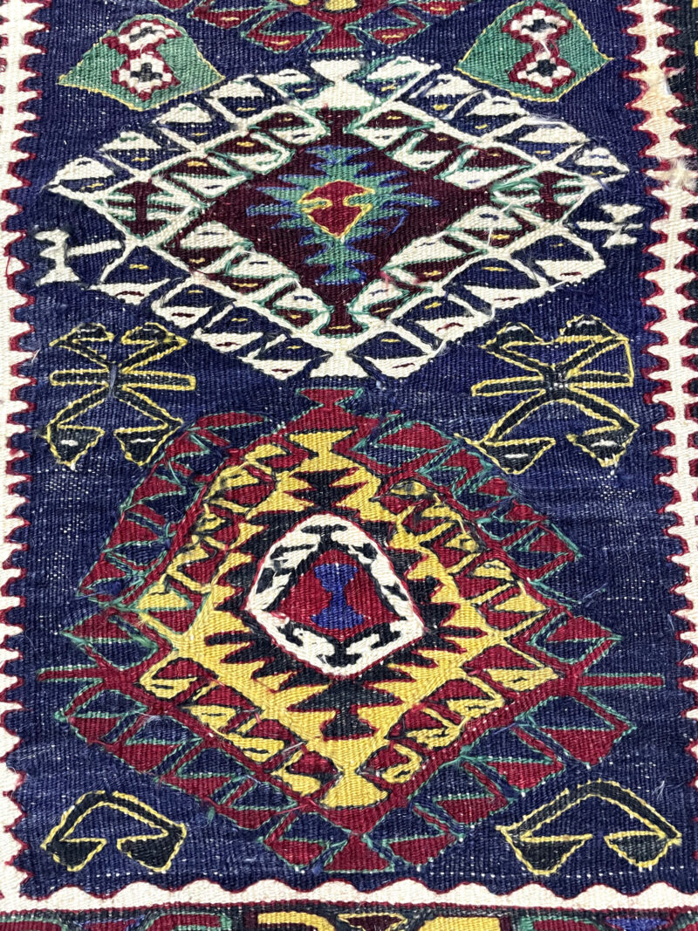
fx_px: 699
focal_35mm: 26
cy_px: 466
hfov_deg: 53.1
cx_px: 349
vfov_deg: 67.3
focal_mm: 4.2
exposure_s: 1/50
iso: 400
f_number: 1.6
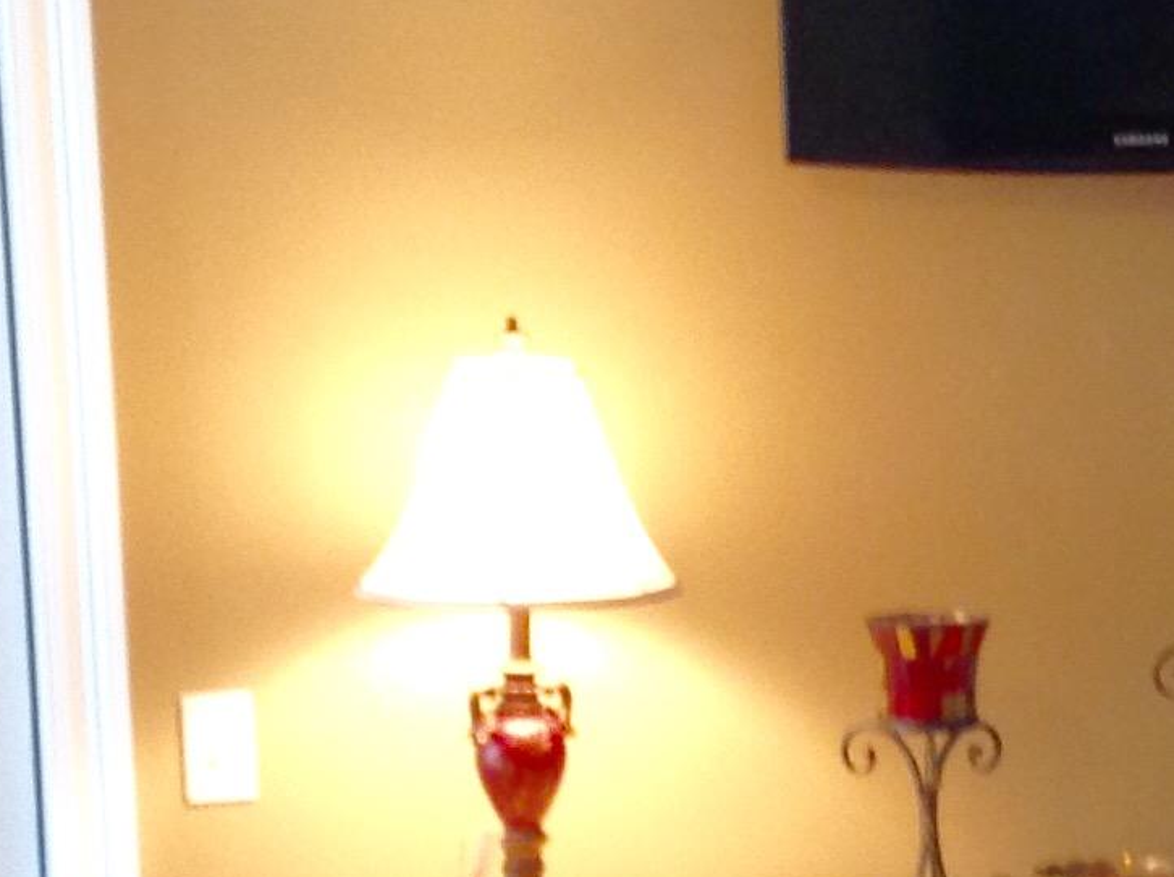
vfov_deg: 11.8
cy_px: 731
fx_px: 4232
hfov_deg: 15.4
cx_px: 1244
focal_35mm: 125
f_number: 2.4
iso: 100
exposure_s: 1/15
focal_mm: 4.28
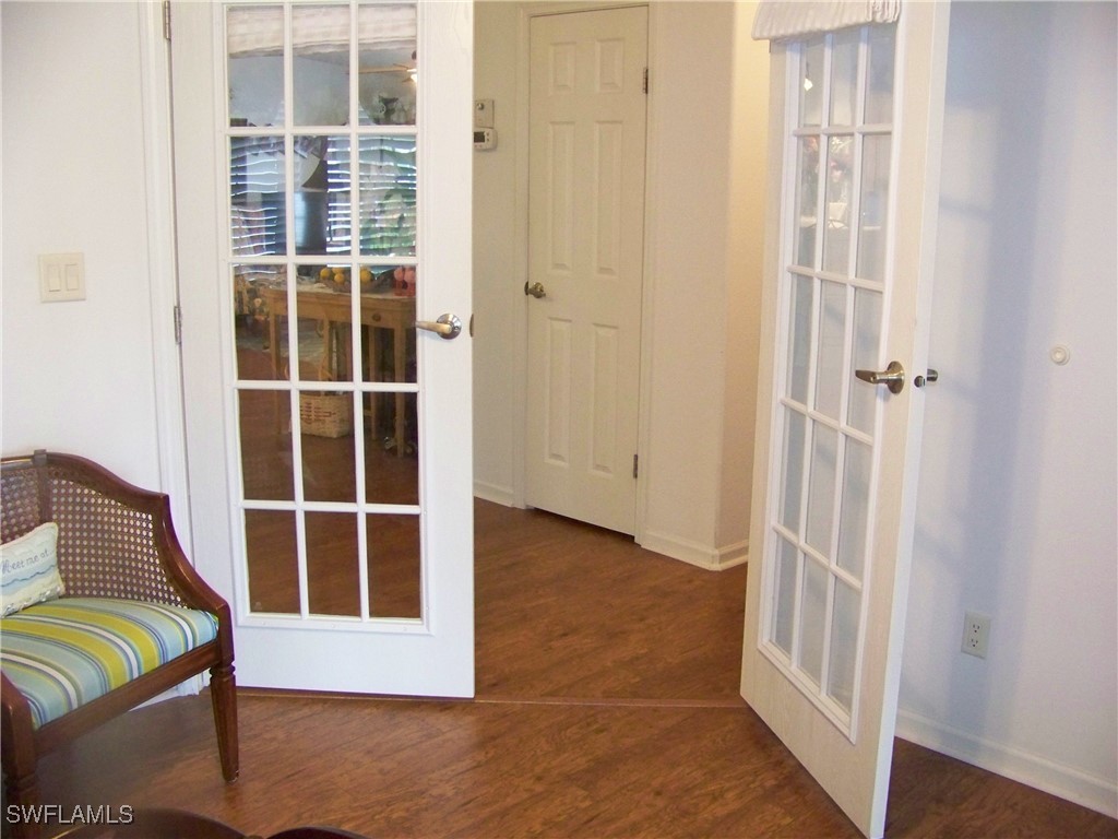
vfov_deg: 39.7
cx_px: 559
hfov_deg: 51.4
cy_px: 420
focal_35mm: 36
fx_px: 1163
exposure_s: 1/30
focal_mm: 5.85
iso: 400
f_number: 2.8
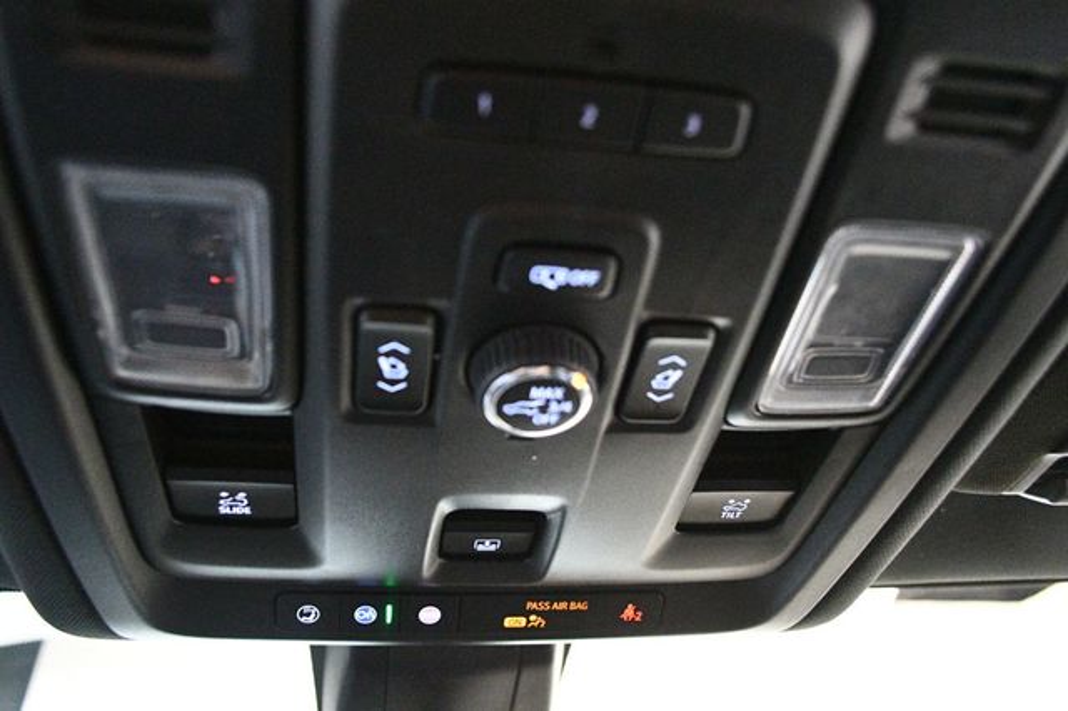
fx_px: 801
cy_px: 356
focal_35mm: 27
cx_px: 534
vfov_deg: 47.9
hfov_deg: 67.4
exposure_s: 1/60
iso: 11400
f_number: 3.5
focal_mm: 18
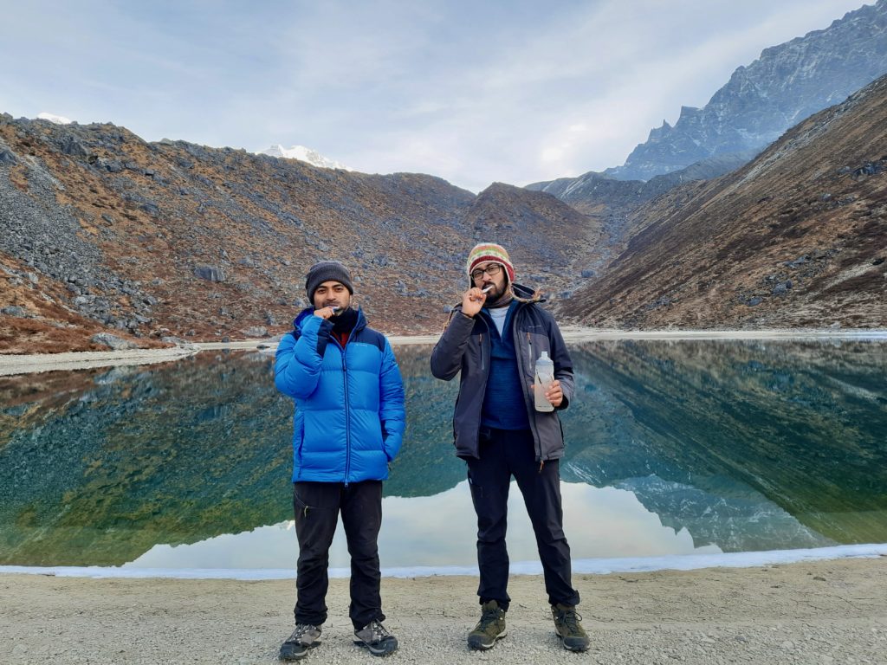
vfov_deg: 56.8
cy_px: 332
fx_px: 615
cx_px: 444
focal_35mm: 24
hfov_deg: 71.6
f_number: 1.8
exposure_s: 1/108
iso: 25
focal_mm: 5.23
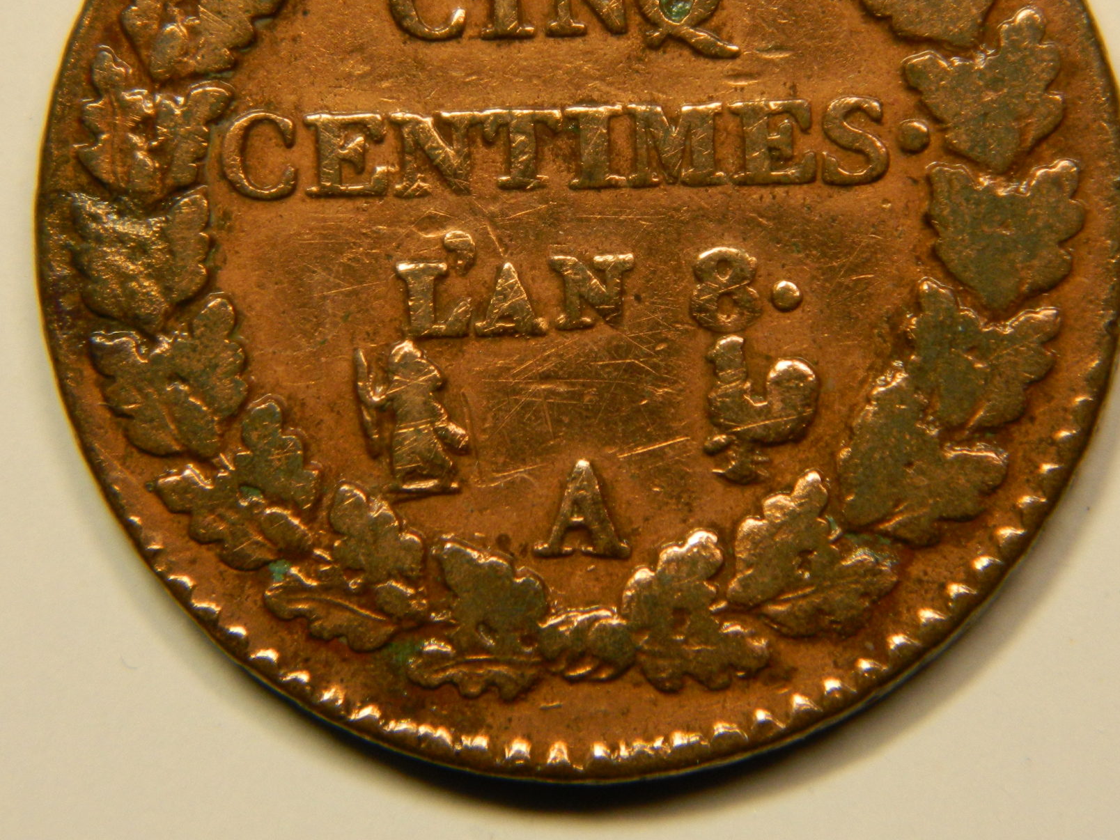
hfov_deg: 12.0
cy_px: 272
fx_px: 5306
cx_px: 580
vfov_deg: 9.0
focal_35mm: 164
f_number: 4.5
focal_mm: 18.6
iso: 140
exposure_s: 1/60
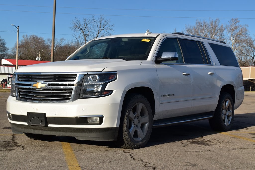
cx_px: 128
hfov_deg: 31.9
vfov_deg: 21.6
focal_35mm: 63
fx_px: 446
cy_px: 85
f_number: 11
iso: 360
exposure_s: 1/500
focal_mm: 42
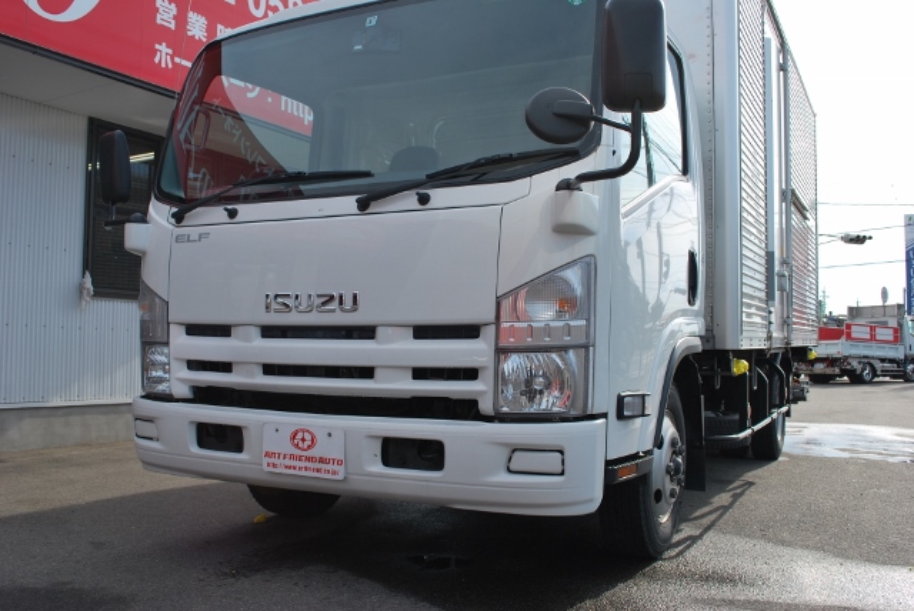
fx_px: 839
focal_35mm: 33
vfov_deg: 40.0
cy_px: 306
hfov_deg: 57.2
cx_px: 457
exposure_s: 1/200
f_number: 7.1
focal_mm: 22
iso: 100
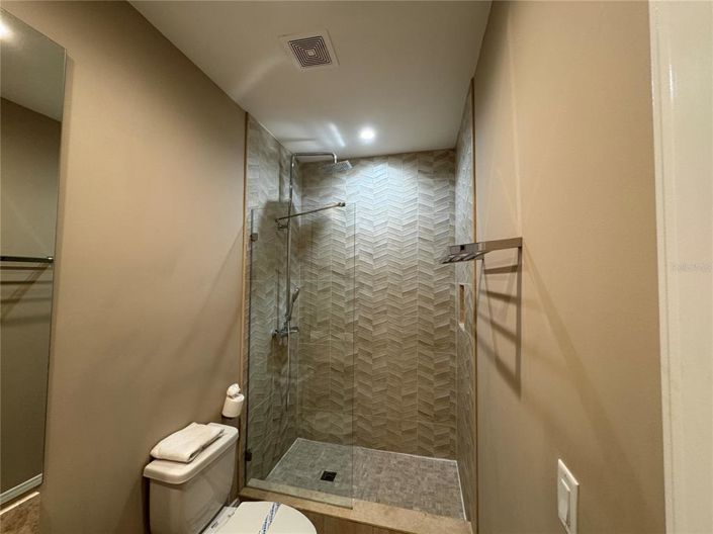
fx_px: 288
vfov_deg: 85.6
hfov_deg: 102.1
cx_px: 356
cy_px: 267
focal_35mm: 14
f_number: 2.2
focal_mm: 2.22
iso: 160
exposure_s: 1/60
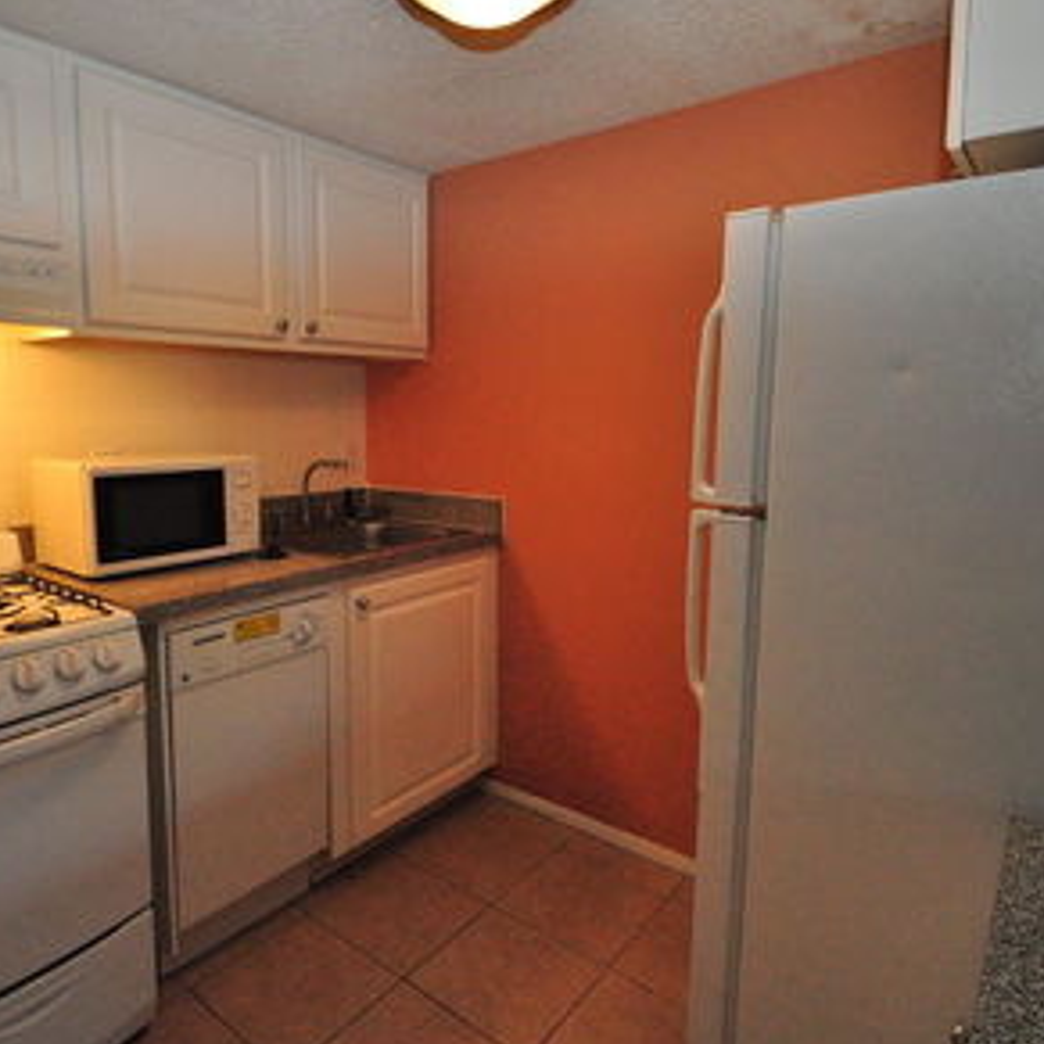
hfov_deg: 71.5
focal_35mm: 21
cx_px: 423
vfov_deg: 72.1
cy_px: 508
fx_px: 717
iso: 3200
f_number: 8
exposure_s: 1/100
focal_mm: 10
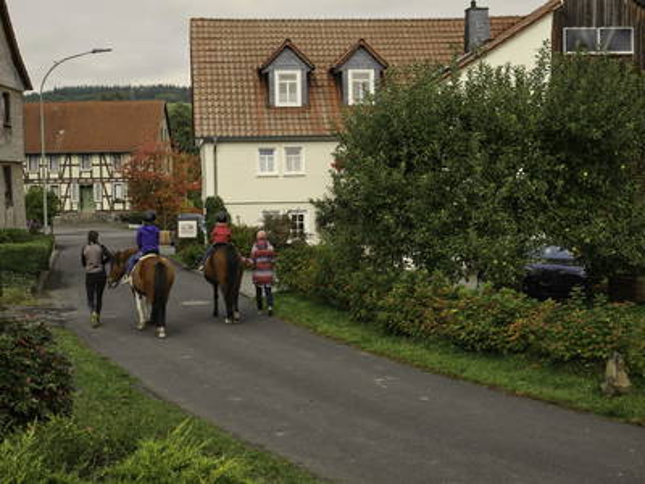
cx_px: 322
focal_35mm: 56
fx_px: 1043
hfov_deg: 34.3
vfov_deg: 26.1
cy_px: 242
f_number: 8
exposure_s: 1/250
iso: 200
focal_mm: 28
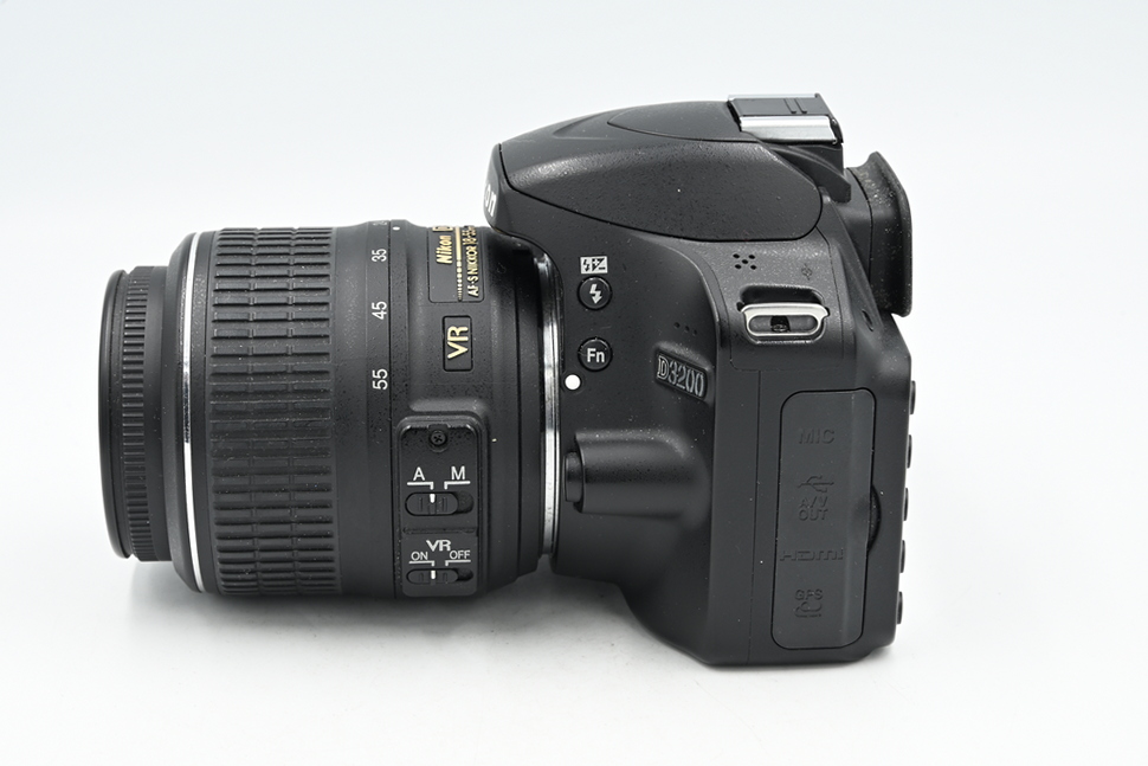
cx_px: 574
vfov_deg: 18.2
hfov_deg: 27.0
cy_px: 383
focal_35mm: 75
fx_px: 2392
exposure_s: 1/20
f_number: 14
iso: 200
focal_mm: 75
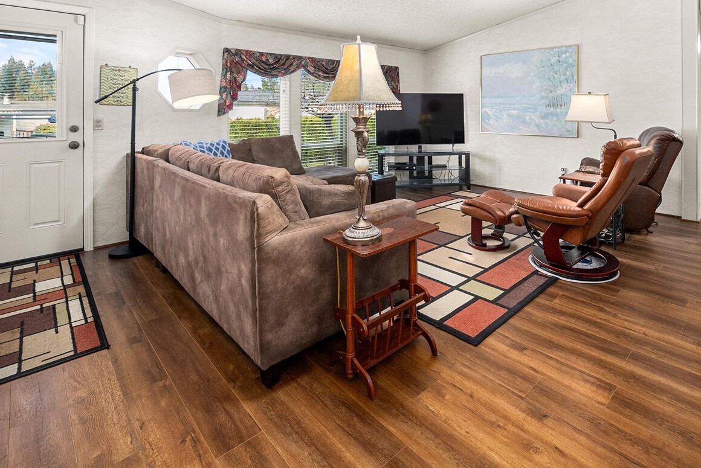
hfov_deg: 85.8
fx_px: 370
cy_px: 144
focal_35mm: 19
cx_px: 420
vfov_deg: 62.5
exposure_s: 1/13
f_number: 7.1
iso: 1000
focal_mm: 13
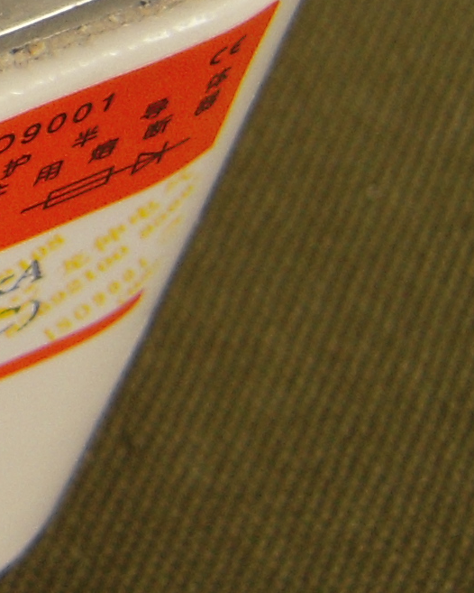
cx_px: -862
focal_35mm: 168
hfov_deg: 8.1
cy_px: 11
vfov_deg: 11.4
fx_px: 2945
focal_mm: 5.6
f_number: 2.8
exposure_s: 1/100
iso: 100
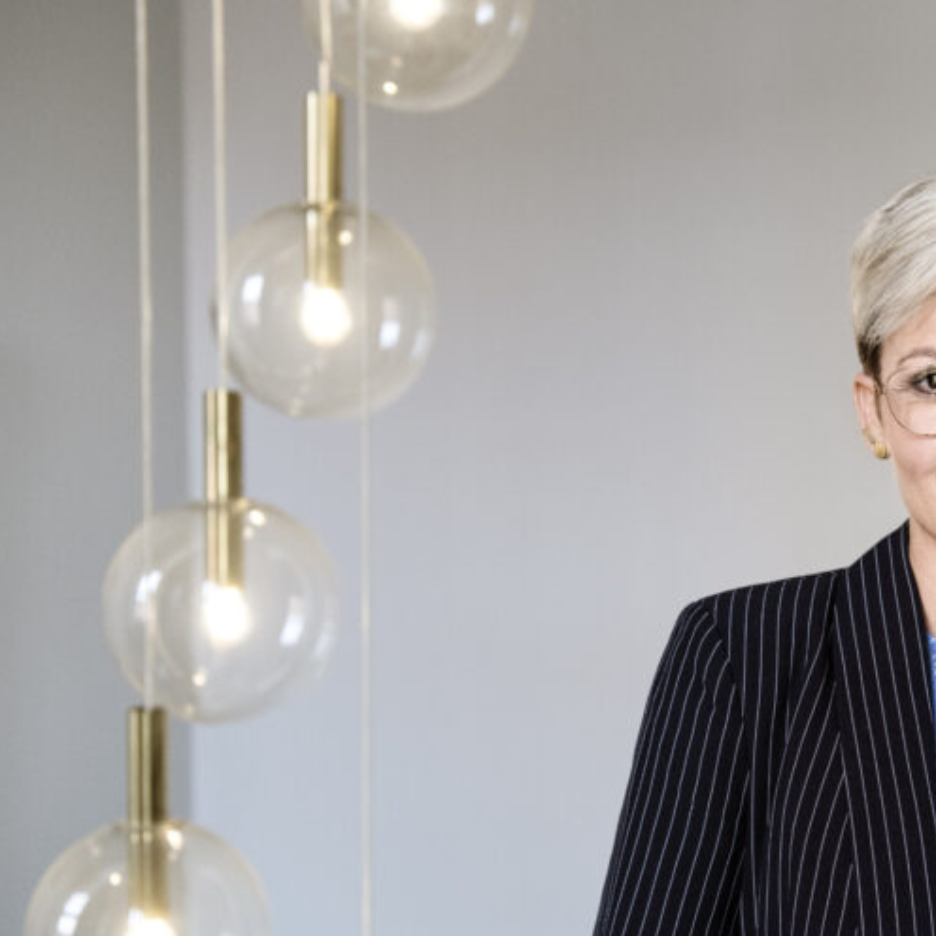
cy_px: 543
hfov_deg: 21.6
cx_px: 777
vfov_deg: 21.9
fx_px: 2417
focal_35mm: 79
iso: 640
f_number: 4
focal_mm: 45
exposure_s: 1/250
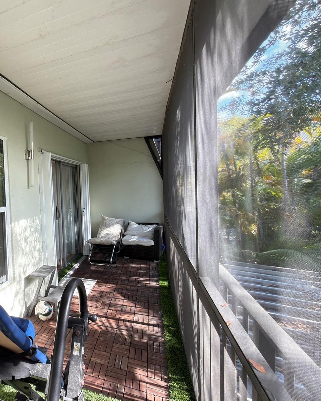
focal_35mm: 19
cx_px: 52
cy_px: 200
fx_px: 226
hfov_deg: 62.9
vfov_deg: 83.3
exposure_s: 1/61
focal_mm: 2.22
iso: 50
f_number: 2.2
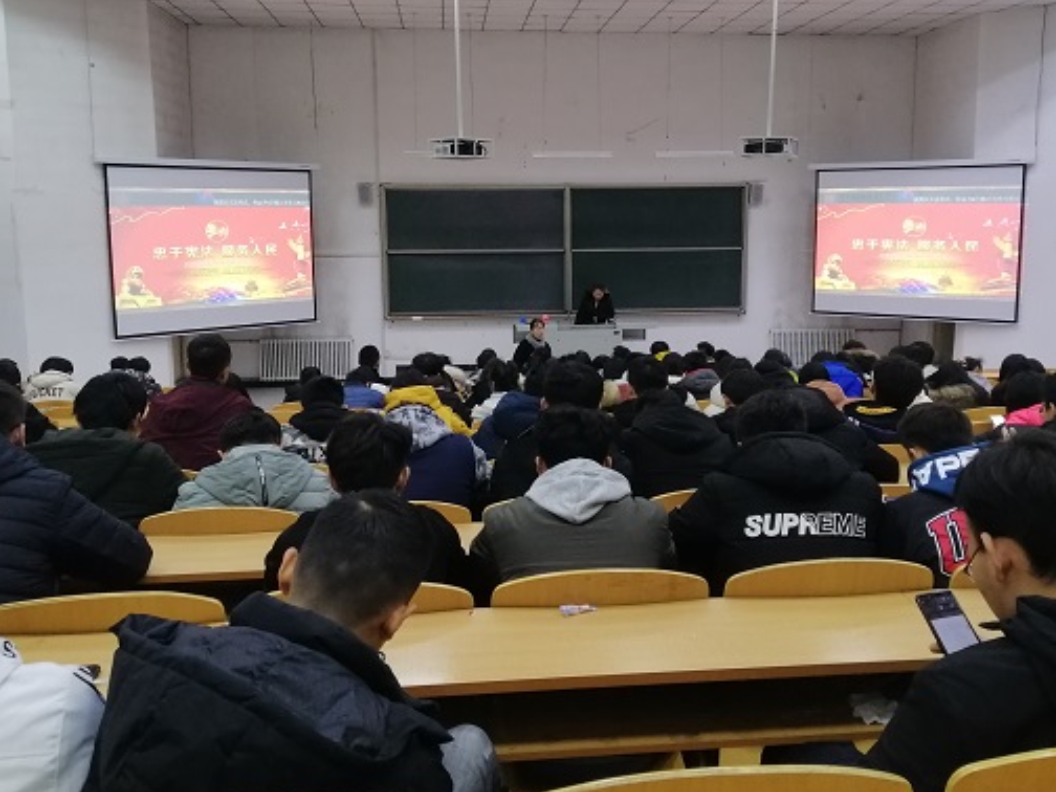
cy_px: 333
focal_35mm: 33
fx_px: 1007
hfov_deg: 55.3
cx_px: 564
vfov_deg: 42.8
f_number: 2.2
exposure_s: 1/33.3
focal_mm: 3.81
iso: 250
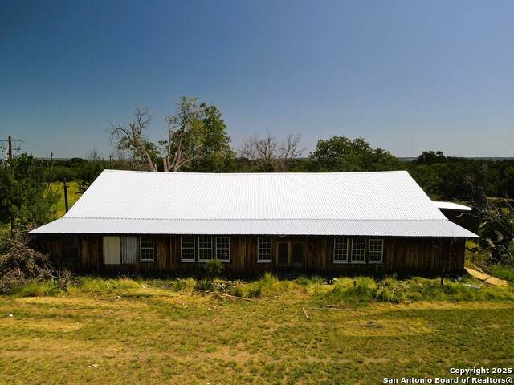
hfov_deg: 71.6
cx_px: 257
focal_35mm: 24
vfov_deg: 56.8
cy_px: 192
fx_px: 356
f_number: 2.8
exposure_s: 1/100
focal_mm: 4.5
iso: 100
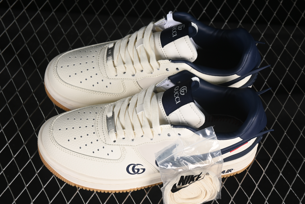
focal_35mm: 75
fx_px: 635
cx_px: 152
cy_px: 102
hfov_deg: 27.0
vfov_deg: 18.2
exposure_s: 1/80
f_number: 7.1
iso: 160
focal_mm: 50
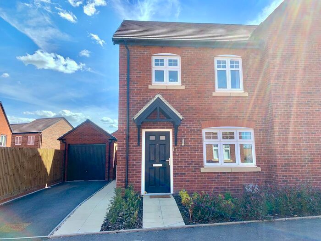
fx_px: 241
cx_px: 160
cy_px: 120
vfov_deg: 53.1
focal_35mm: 26
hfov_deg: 67.3
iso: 25
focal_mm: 4.25
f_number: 1.8
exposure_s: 1/1205
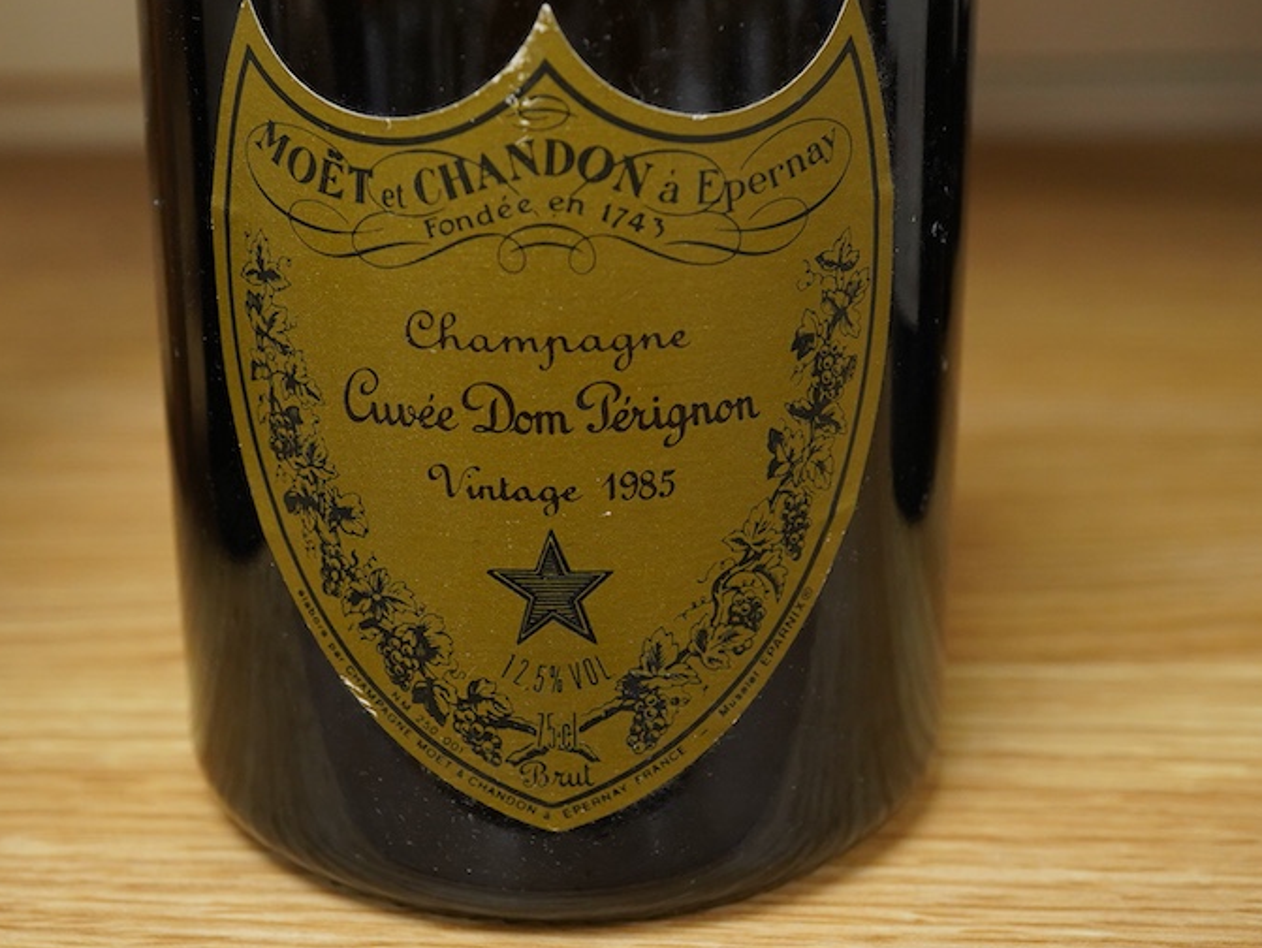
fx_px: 2116
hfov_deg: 33.2
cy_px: 418
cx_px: 536
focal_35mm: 58
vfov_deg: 25.2
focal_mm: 30
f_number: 8
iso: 1250
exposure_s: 1/125
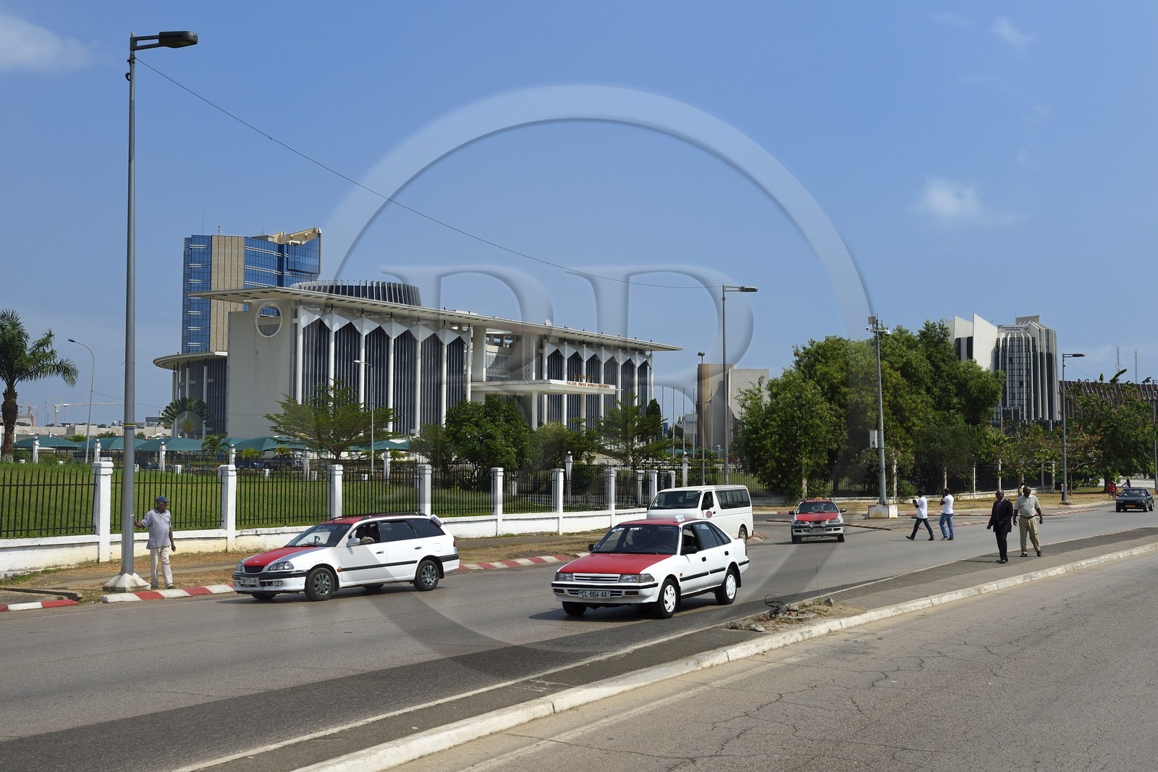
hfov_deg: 46.4
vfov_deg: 31.9
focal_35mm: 42
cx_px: 579
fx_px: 1351
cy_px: 386
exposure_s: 1/1000
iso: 400
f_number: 10
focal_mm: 42
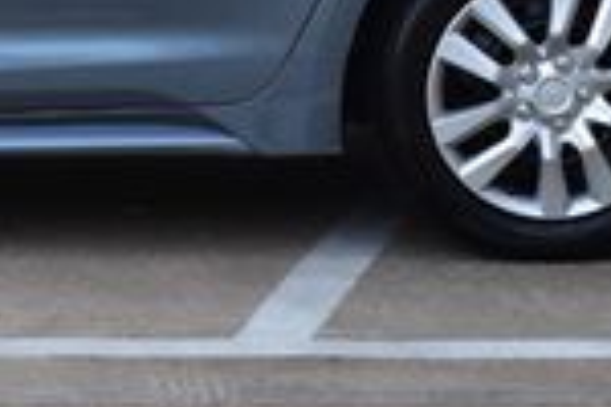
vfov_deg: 6.3
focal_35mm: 217
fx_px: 3683
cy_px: 41
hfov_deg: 9.3
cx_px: -171
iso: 400
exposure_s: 1/60
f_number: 8
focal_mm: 34
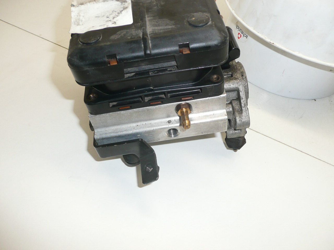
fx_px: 289
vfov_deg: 46.8
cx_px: 167
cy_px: 125
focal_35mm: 30
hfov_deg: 60.0
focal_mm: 4.6
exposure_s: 1/60
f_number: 3.3
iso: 100
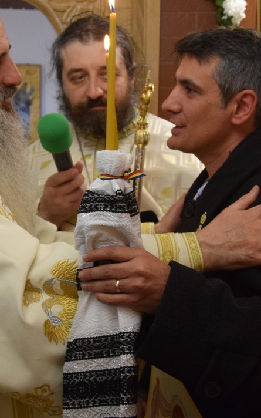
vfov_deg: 27.8
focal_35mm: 74
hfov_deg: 17.6
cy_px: 202
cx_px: 111
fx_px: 842
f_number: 3.8
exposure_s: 1/60
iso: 1800
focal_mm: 24
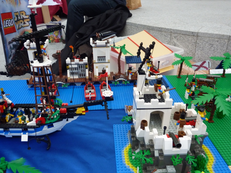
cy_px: 86
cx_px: 116
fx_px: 200
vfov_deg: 46.8
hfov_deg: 60.0
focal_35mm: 30
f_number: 3.4
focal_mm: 5
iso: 200
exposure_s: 1/30
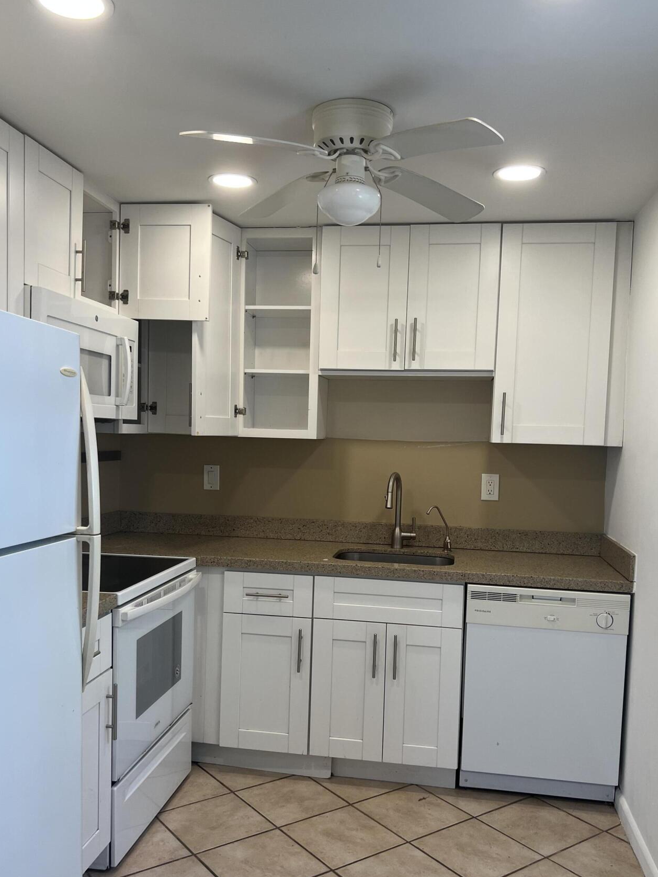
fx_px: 786
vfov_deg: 58.2
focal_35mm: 31
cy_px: 485
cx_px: 338
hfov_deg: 45.4
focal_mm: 5.7
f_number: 1.5
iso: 64
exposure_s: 1/120
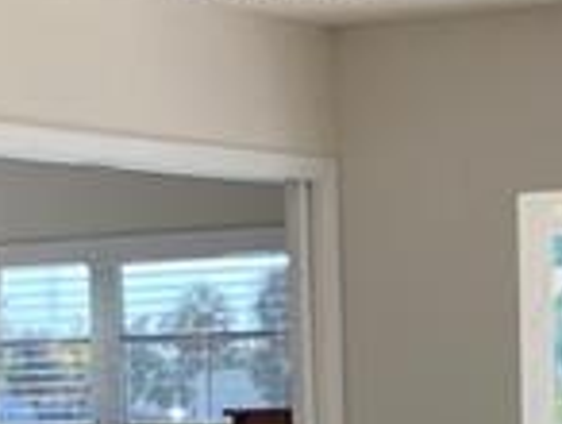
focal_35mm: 182
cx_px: 470
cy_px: 806
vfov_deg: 7.9
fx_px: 2960
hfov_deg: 10.8
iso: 32
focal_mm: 4.25
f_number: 1.8
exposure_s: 1/219
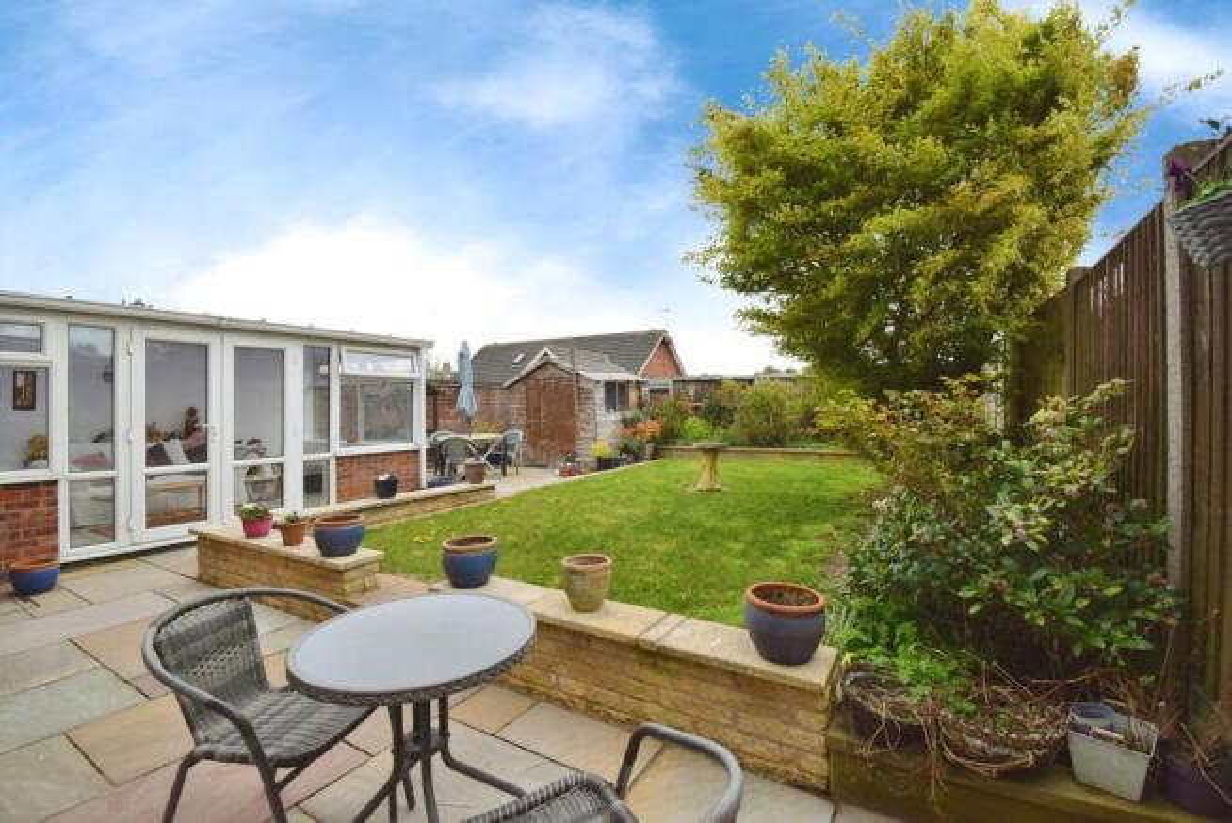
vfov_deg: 77.4
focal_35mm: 15
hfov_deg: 100.4
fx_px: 514
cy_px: 412
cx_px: 616
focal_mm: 10
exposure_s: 1/1000
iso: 1000
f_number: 9
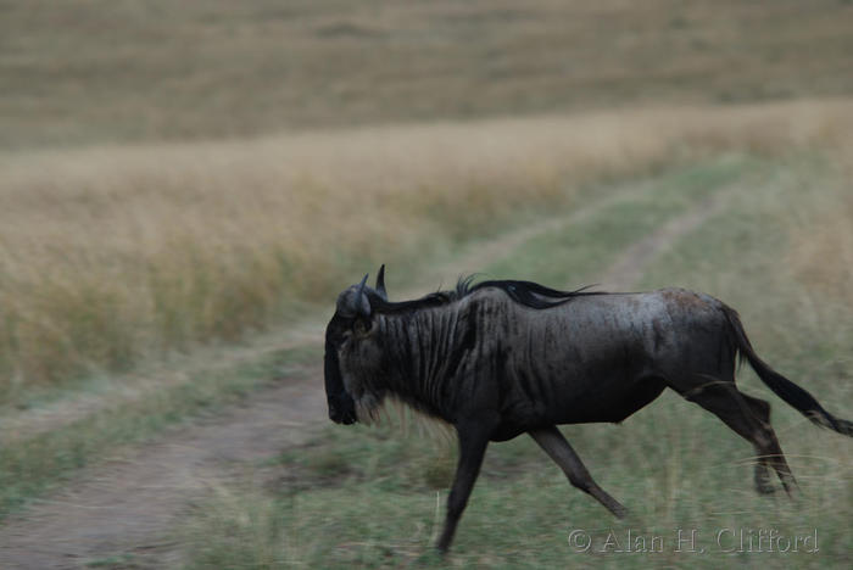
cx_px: 426
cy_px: 285
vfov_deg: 3.1
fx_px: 10671
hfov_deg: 4.6
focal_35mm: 450
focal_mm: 300
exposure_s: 1/125
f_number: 5.3
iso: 100
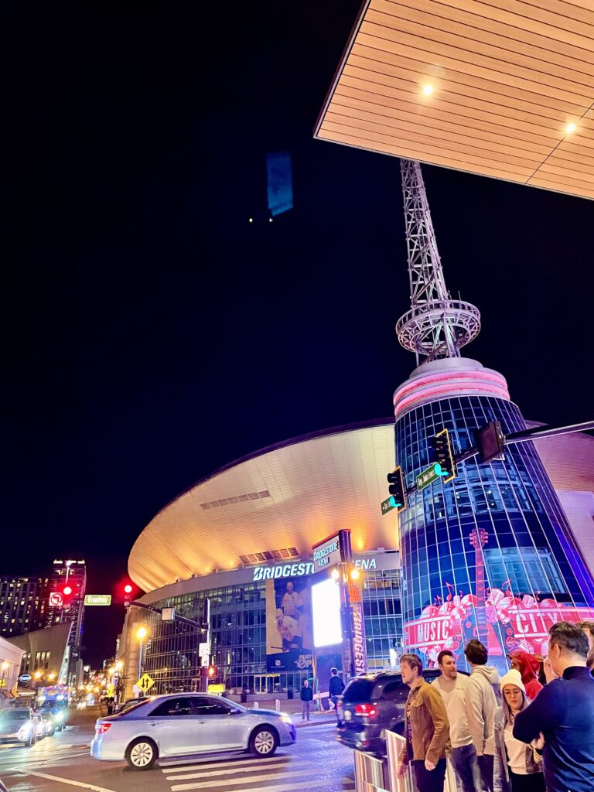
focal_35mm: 26
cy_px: 396
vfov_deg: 67.3
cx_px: 297
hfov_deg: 53.1
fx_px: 595
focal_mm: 4.2
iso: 640
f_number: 1.6
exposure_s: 1/40
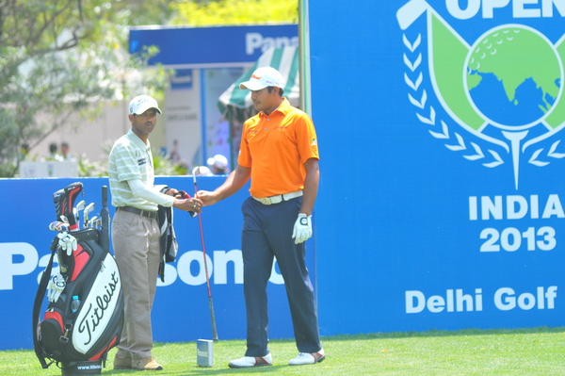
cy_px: 188
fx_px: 3411
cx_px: 282
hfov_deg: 9.5
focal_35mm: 218
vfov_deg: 6.3
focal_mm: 145
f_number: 4
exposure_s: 1/640
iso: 400
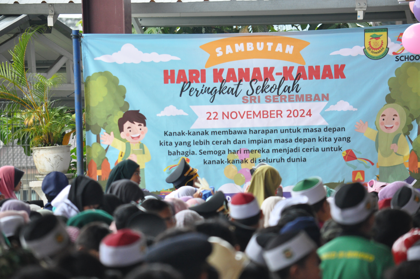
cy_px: 140
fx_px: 3234
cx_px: 210
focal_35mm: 278
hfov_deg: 7.4
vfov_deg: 4.9
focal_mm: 185
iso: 1000
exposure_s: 1/250
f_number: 5
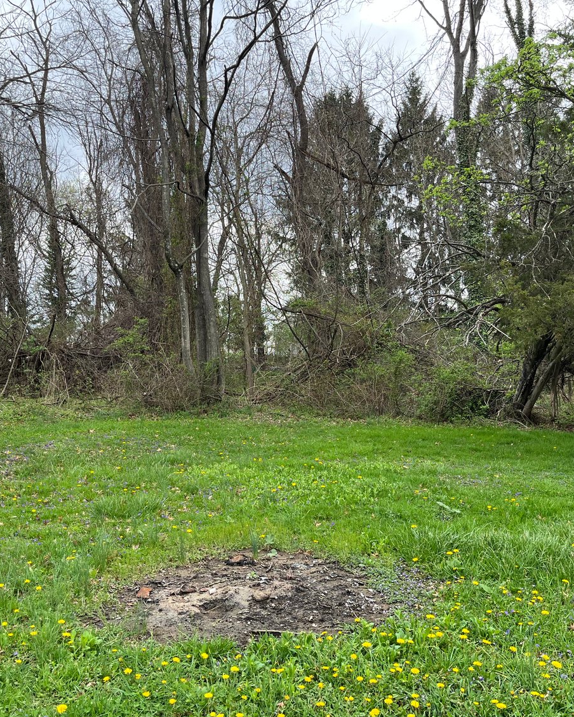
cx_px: 263
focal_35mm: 34
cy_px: 360
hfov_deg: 43.3
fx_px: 722
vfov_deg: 52.8
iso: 50
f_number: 1.6
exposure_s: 1/352
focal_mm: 5.1
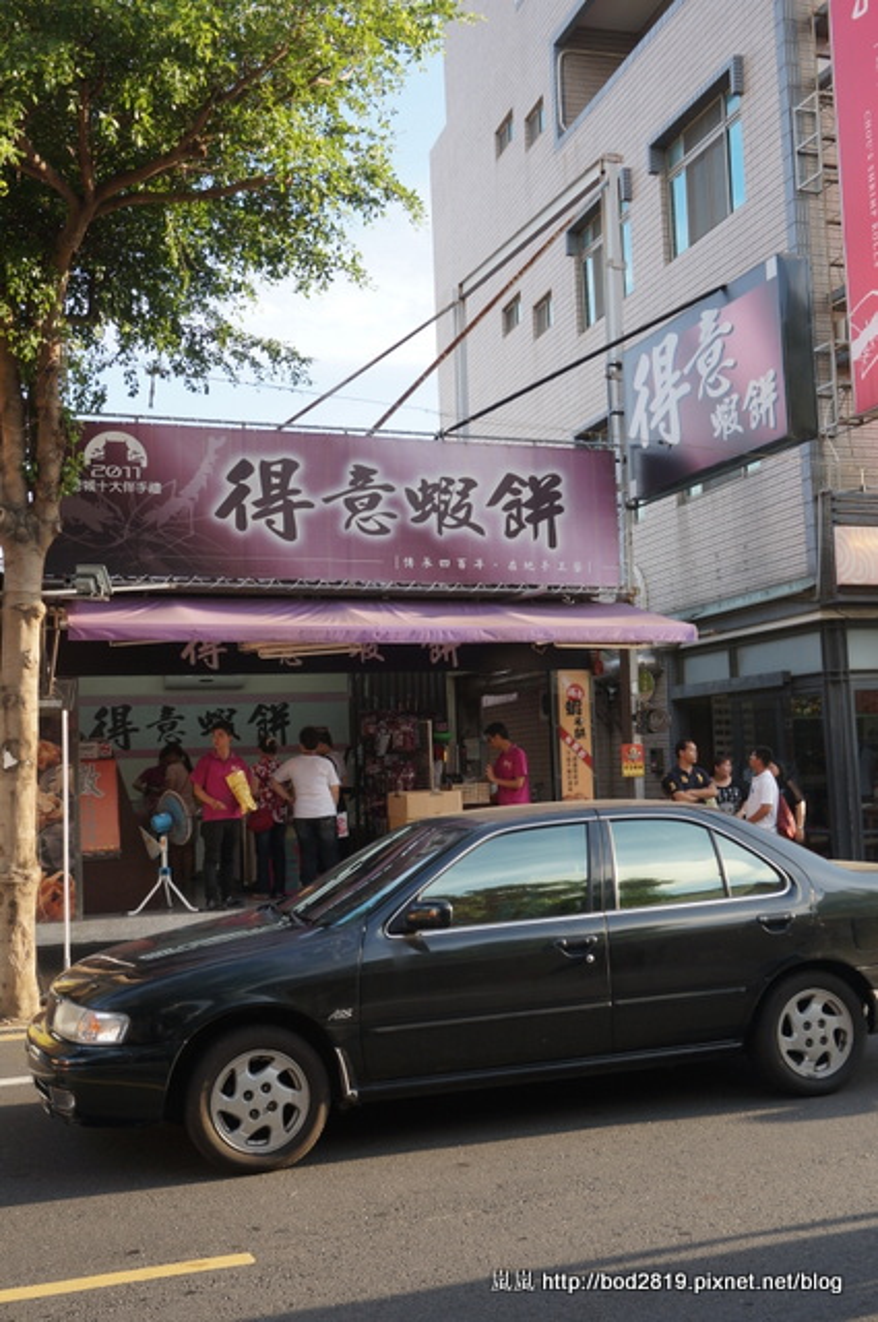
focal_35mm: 36
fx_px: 1320
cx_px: 439
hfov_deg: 36.8
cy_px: 661
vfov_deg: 53.2
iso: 200
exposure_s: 1/100
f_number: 8
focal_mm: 24
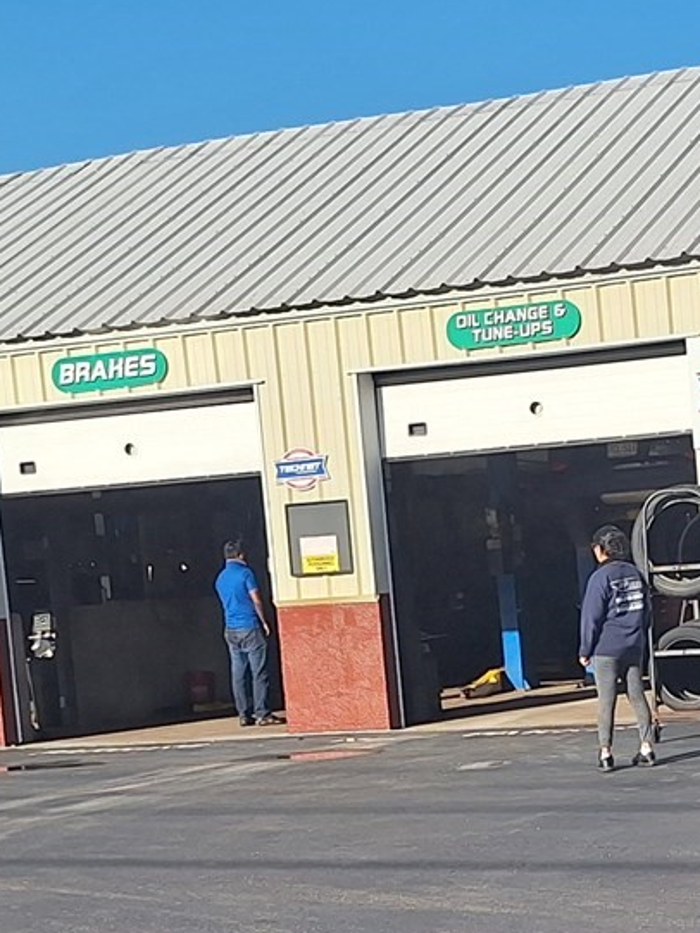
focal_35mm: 87
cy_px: 764
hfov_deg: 16.7
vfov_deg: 22.2
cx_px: 640
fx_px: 2345
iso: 40
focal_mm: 5.54
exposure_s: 1/3390
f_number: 1.8
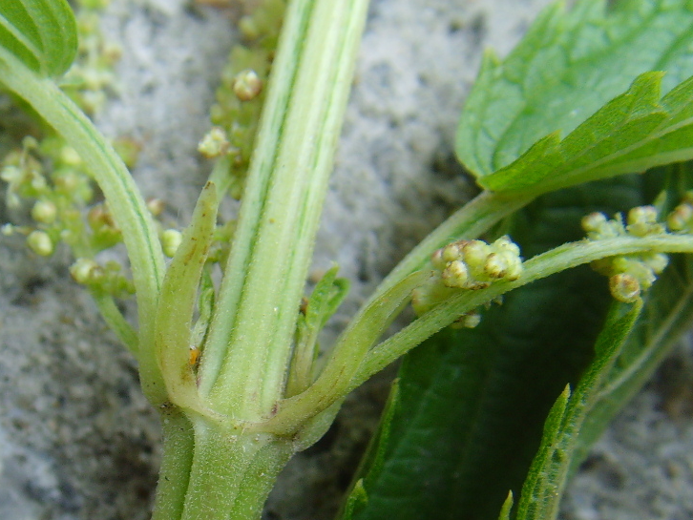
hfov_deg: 34.6
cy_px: 349
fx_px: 1101
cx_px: 224
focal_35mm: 55
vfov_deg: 26.4
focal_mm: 6.6
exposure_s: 1/180
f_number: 3.5
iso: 80
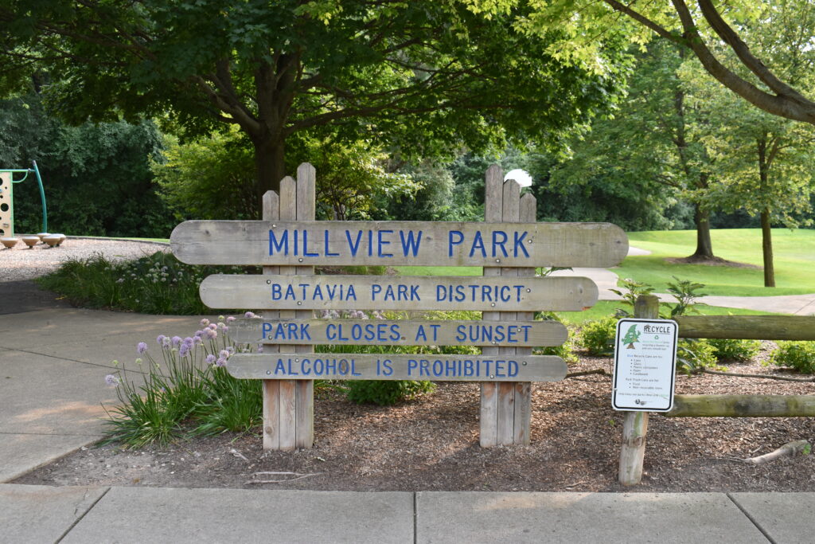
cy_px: 272
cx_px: 408
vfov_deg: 36.9
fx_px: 815
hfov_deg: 53.1
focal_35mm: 36
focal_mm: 24
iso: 400
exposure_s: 1/200
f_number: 7.1
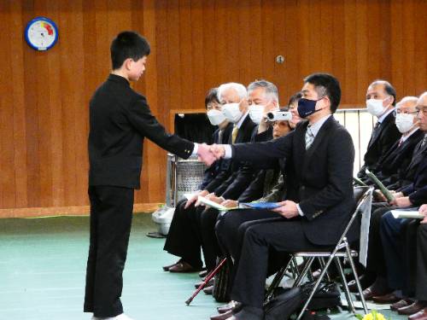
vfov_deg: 8.8
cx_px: 214
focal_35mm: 169
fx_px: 2085
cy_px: 160
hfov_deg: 11.7
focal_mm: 30.2
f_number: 5.5
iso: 1600
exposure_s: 1/50
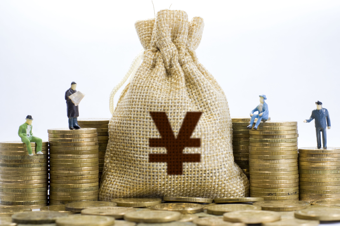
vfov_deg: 18.1
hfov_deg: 27.0
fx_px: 707
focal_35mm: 75
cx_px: 170
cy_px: 113
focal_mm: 50
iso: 640
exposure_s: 1/40
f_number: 10
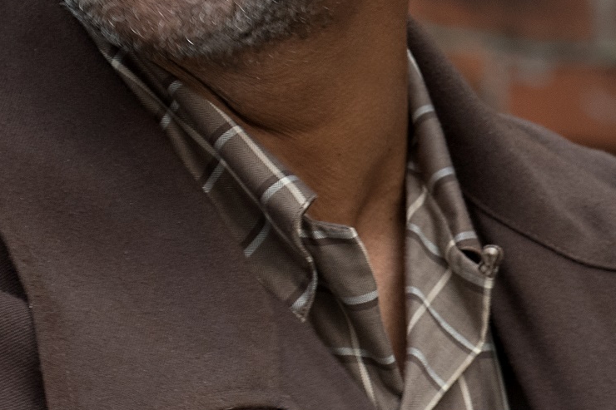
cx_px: 851
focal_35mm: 649
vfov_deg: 2.1
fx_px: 11102
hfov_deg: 3.2
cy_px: 291
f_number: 7.1
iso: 320
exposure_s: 1/125
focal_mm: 120
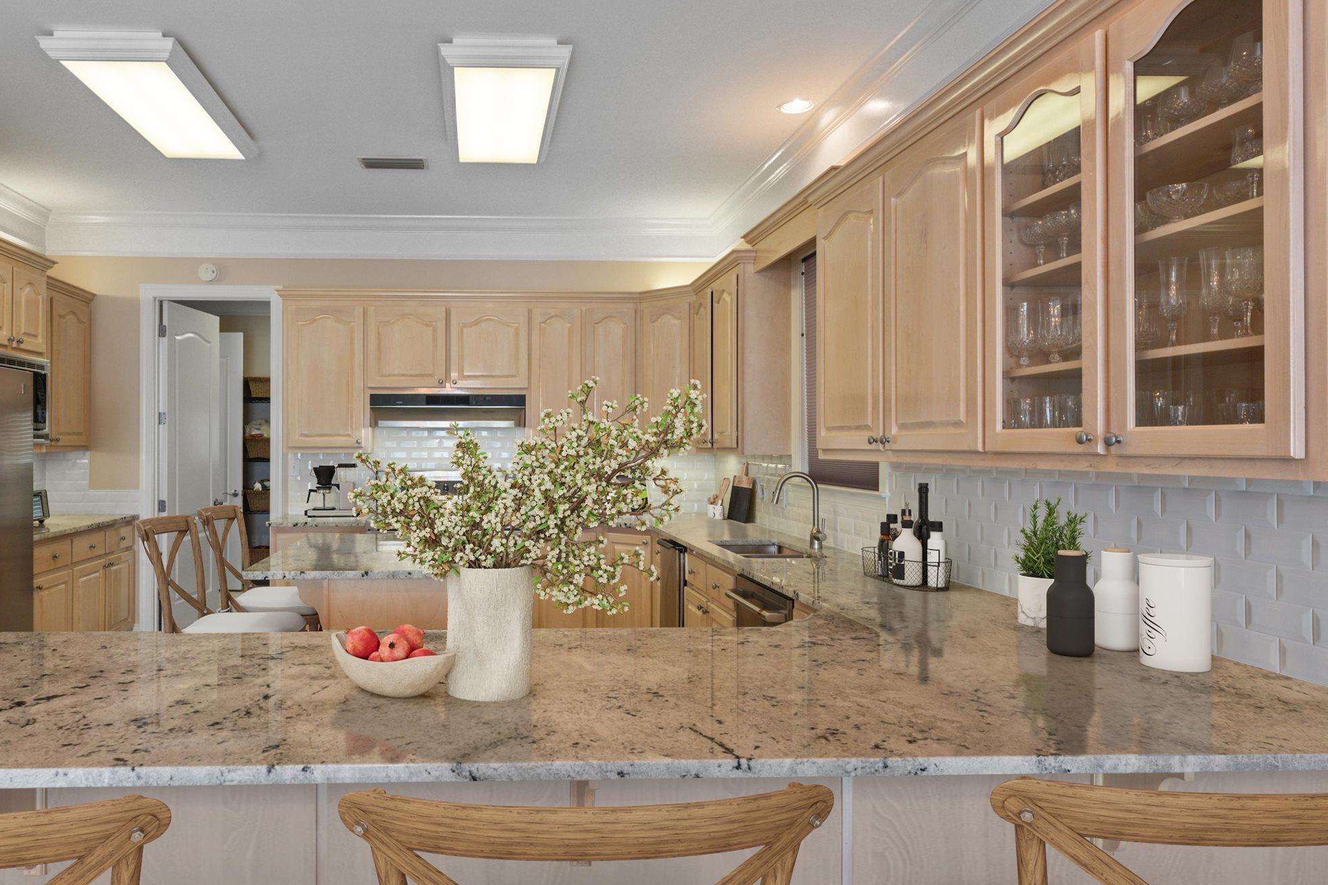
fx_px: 811
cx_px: 515
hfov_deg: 77.5
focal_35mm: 22
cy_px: 438
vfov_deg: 57.2
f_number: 8
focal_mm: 14
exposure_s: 1/15
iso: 320
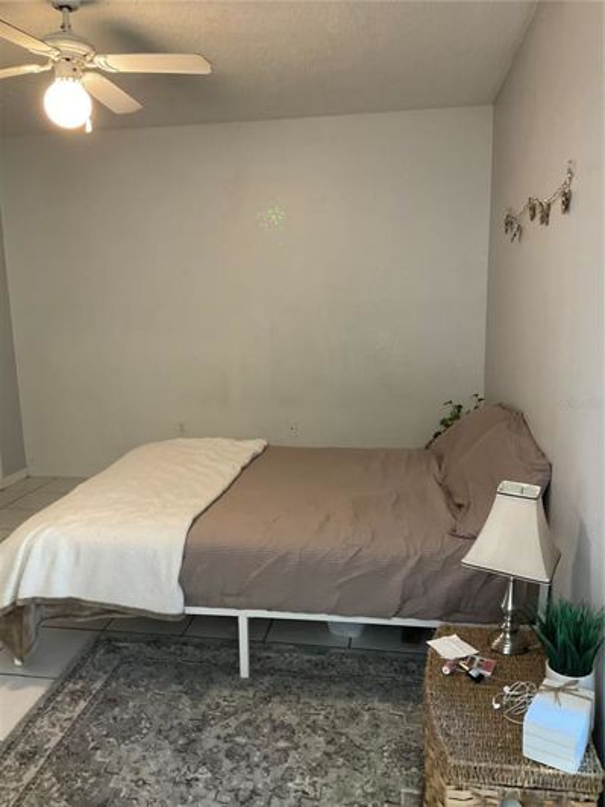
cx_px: 302
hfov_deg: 48.2
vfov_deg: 61.7
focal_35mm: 29
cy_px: 404
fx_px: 676
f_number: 1.8
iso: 200
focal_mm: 3
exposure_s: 1/40
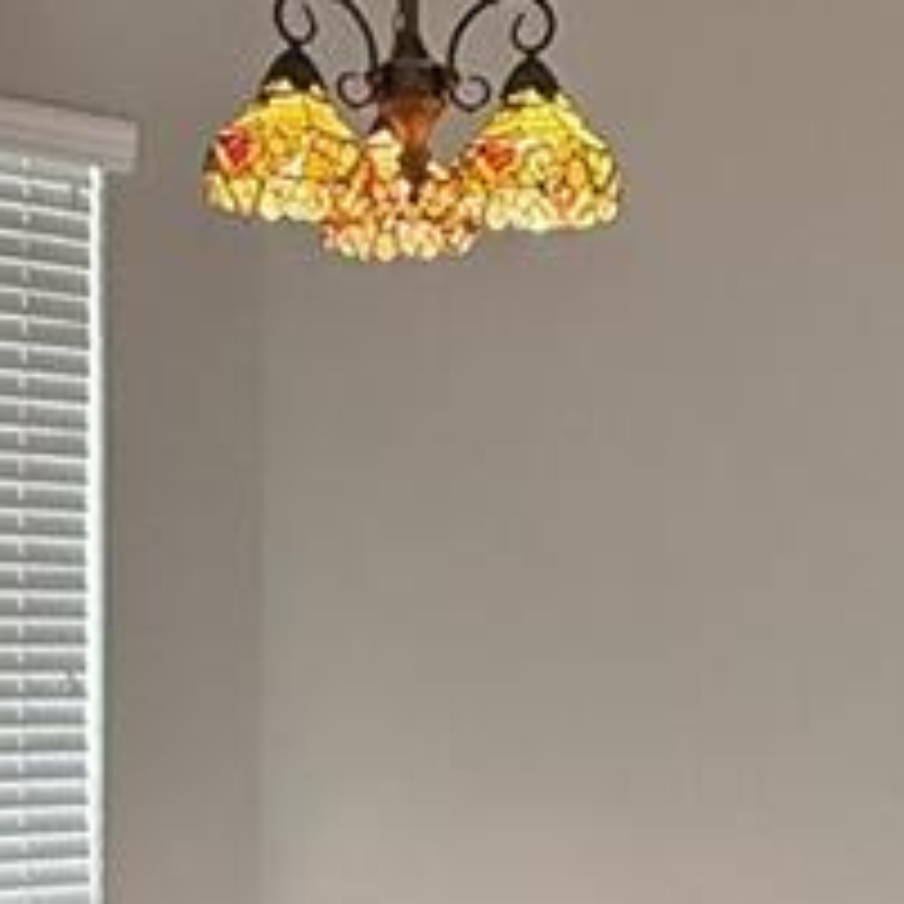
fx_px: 2186
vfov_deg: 23.0
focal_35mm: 74
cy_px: 733
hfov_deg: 23.3
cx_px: 603
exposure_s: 1/120
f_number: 2.2
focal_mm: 2.22
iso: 250
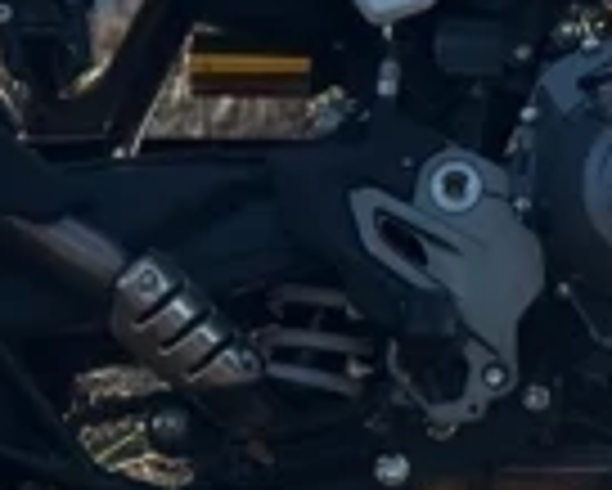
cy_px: -148
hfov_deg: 7.3
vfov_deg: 5.8
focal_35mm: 264
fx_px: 4785
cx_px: 644
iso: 64
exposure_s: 1/4975
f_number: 1.78
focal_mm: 6.76
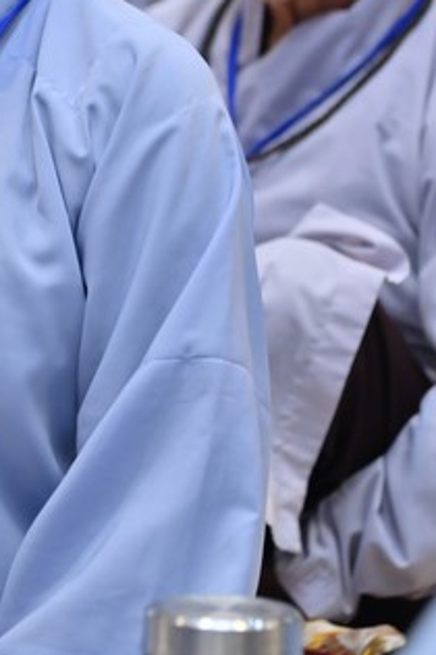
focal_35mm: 248
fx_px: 4505
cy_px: 81
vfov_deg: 8.3
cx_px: -11
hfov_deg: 5.5
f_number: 4.5
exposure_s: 1/160
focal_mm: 120
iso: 1250
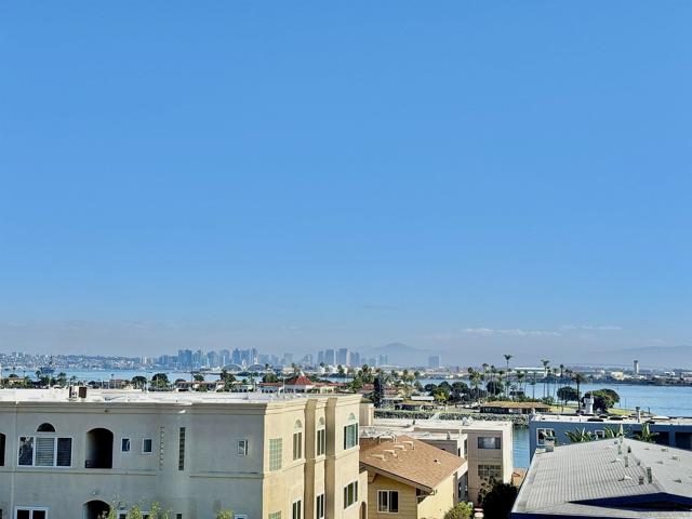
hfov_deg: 39.7
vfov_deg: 30.3
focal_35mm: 48
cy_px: 260
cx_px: 346
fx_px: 960
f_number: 1.78
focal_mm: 6.76
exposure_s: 1/5208
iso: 64
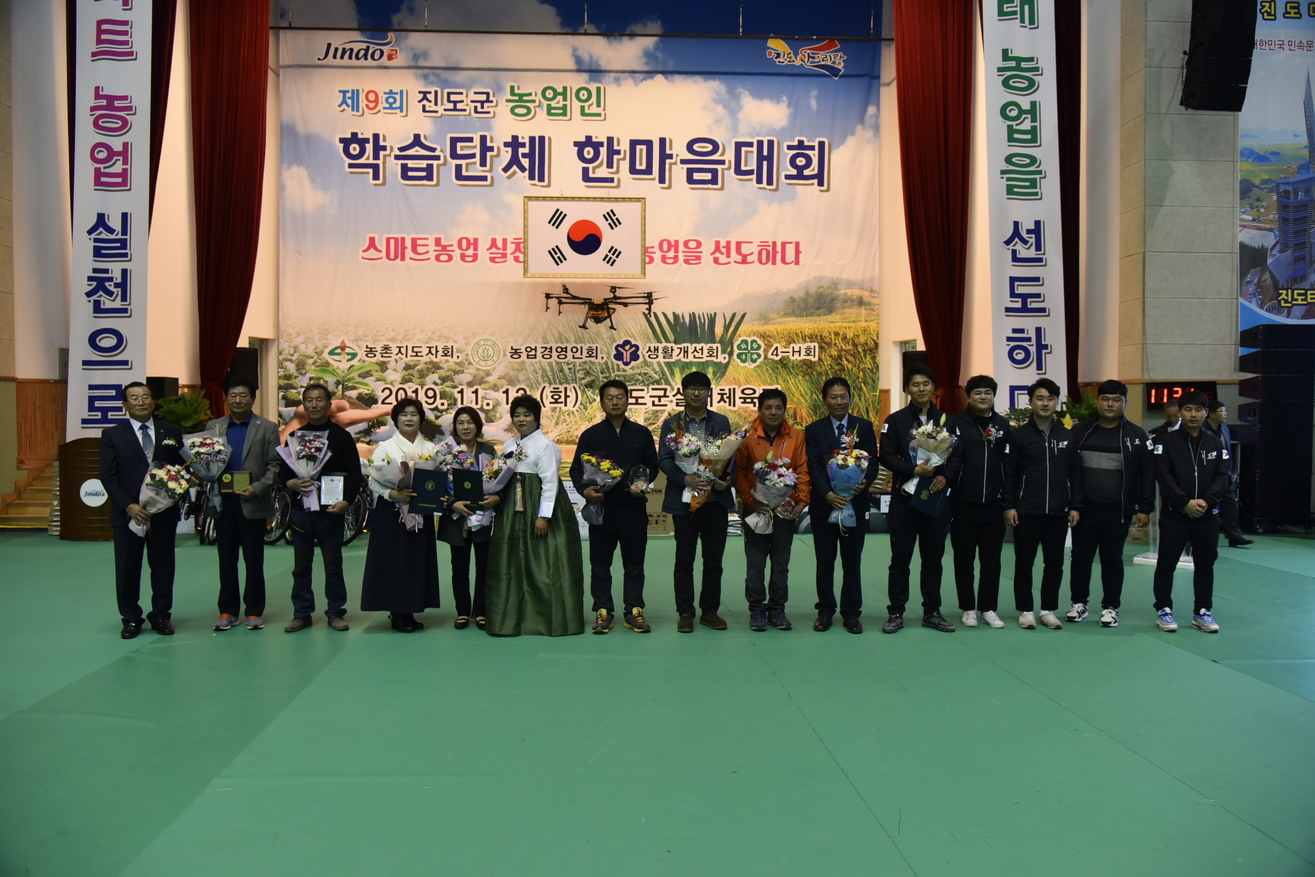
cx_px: 658
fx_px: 986
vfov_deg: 47.9
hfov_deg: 67.4
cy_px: 438
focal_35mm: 27
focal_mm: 27
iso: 1000
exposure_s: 1/125
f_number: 4
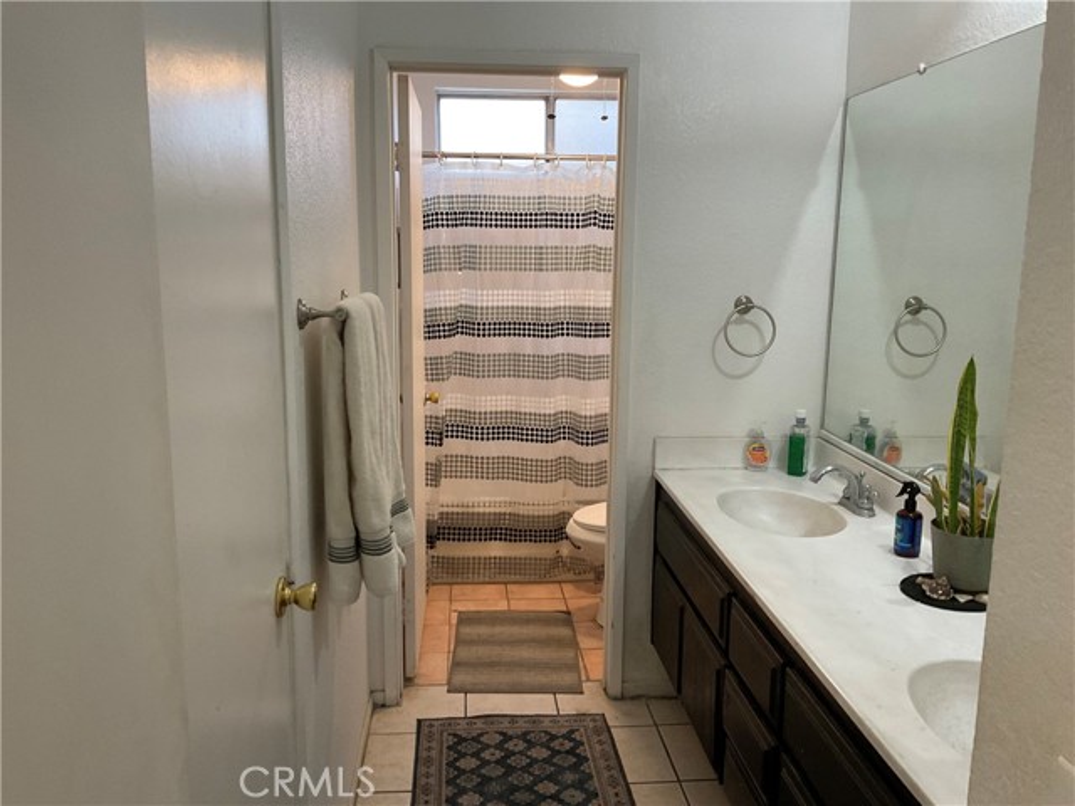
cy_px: 403
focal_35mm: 29
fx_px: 901
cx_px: 538
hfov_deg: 61.7
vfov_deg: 48.2
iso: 125
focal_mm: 3
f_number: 1.8
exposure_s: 1/60
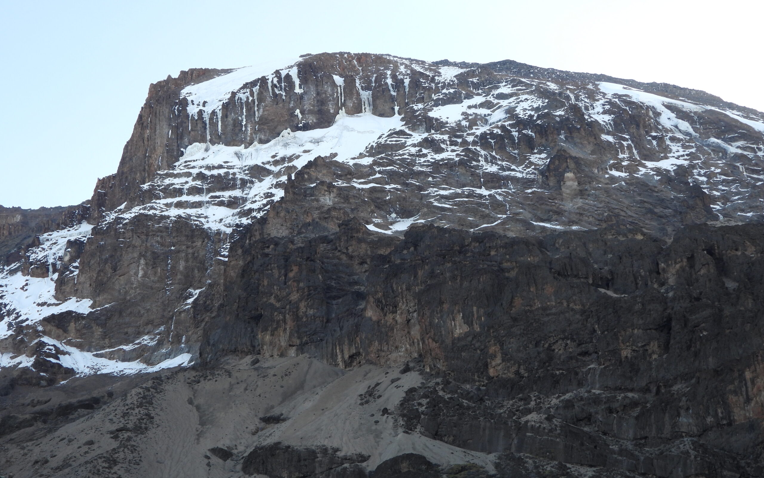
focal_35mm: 69
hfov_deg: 29.8
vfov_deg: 18.9
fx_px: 1437
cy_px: 208
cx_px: 382
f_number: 3.5
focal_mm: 11.7
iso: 100
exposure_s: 1/80
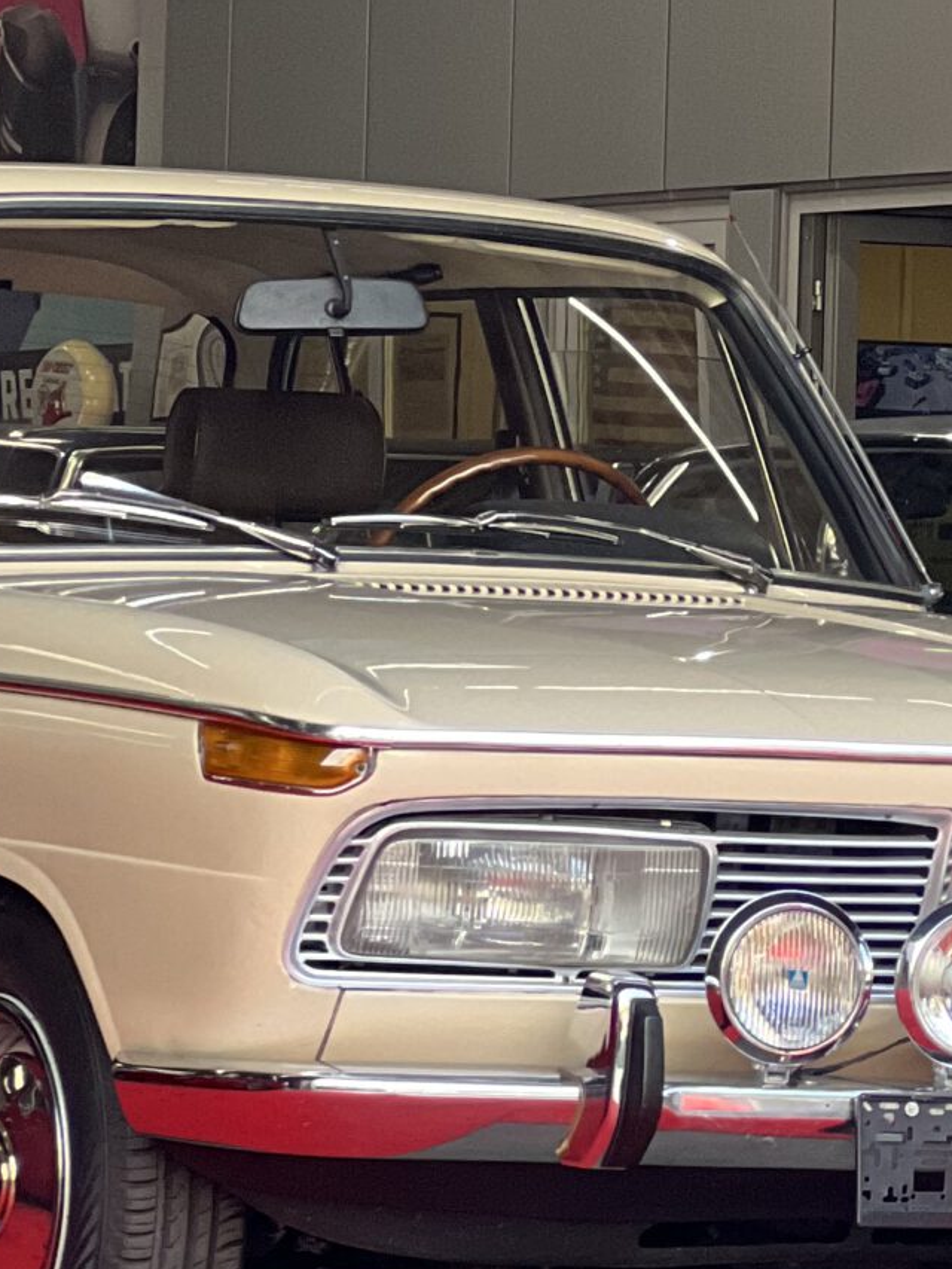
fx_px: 8468
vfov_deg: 8.6
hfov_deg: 6.4
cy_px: 570
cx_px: 1407
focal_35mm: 231
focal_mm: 9
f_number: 2.8
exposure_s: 1/121
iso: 160
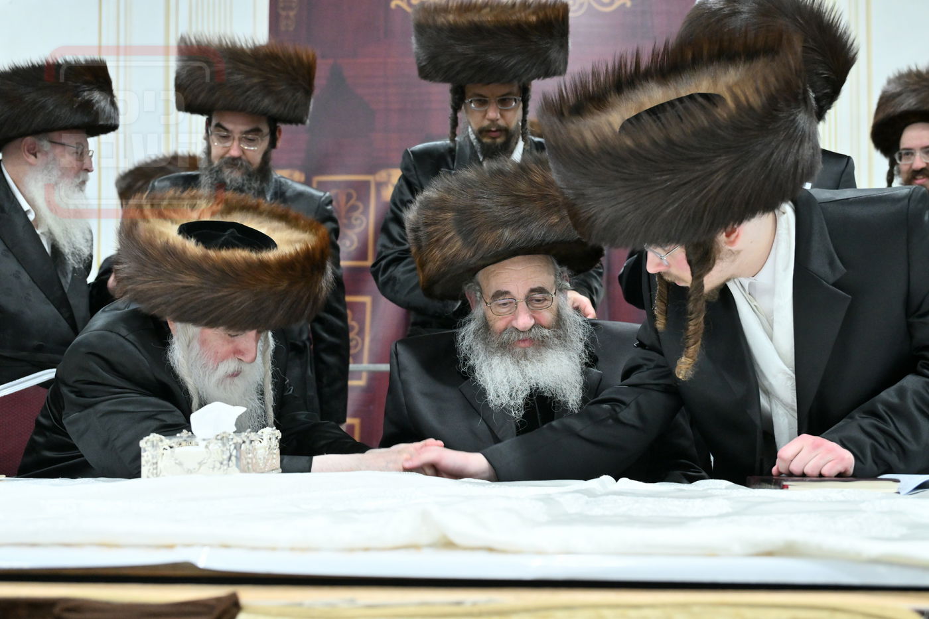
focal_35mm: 41
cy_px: 310
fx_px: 1058
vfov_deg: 32.6
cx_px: 464
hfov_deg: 47.4
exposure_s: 1/200
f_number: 4
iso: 3200
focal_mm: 41
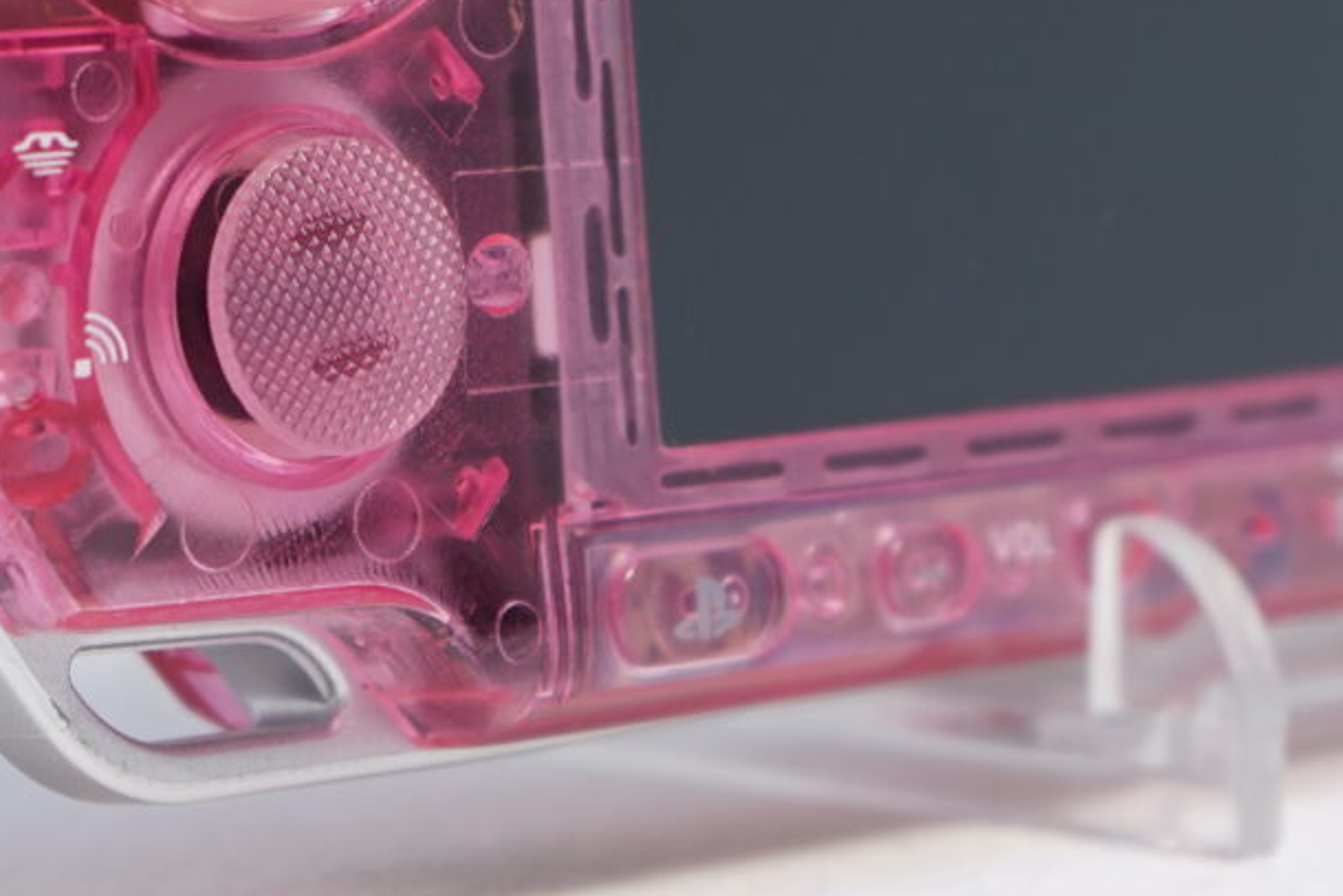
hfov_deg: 11.9
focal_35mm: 172
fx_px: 6418
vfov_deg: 7.9
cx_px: 746
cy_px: -230
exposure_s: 1/6
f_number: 5.6
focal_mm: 41
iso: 64
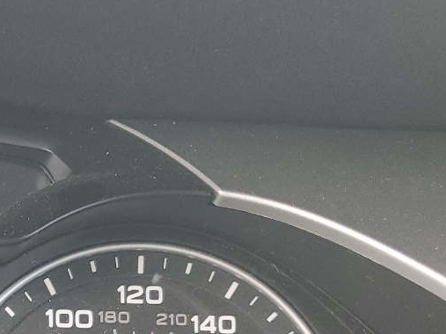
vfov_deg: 17.2
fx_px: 1056
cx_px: -223
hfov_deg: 20.4
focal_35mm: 82
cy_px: 398
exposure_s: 1/60.2
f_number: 1.5
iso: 53
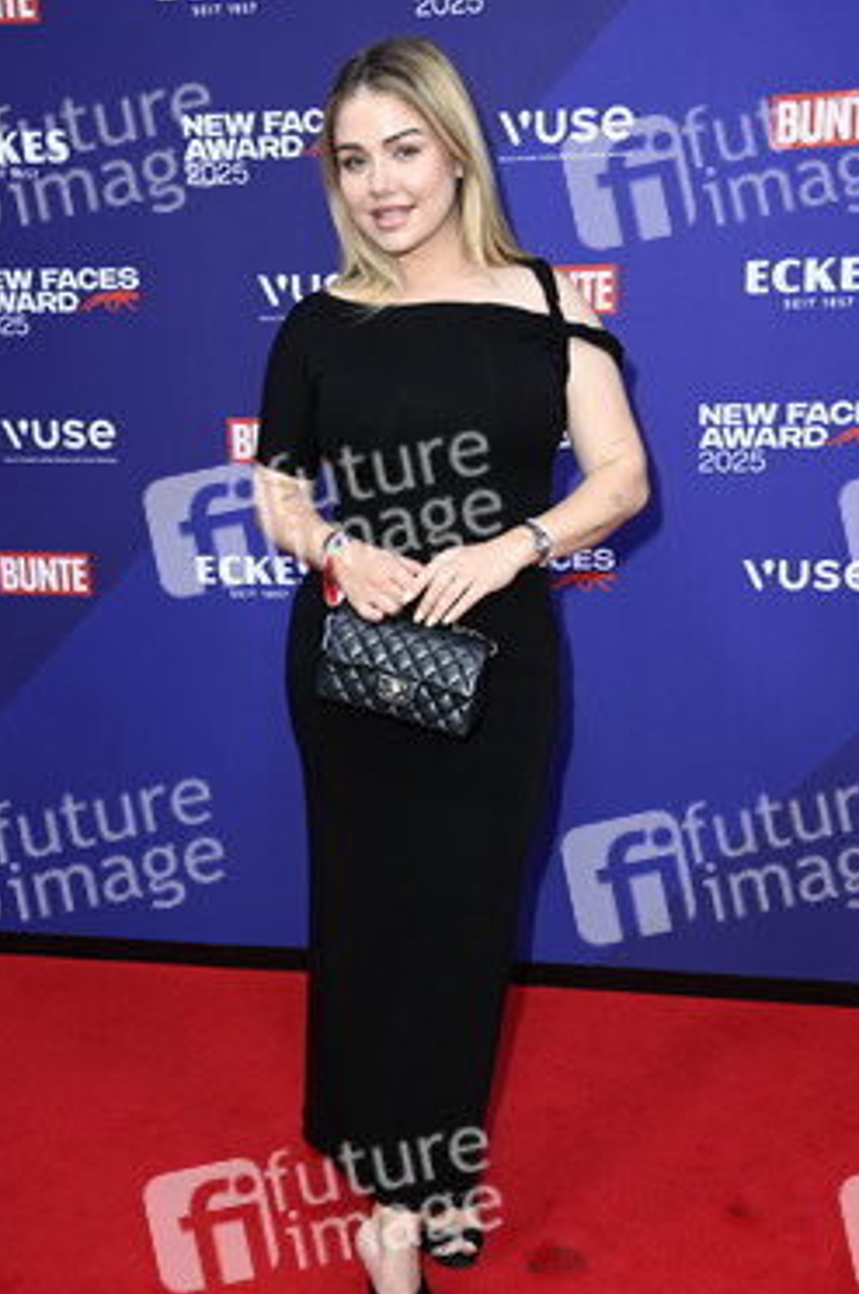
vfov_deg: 45.5
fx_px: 1543
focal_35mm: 43
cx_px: 424
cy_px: 689
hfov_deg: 31.1
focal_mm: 40
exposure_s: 1/200
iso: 800
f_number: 5.6
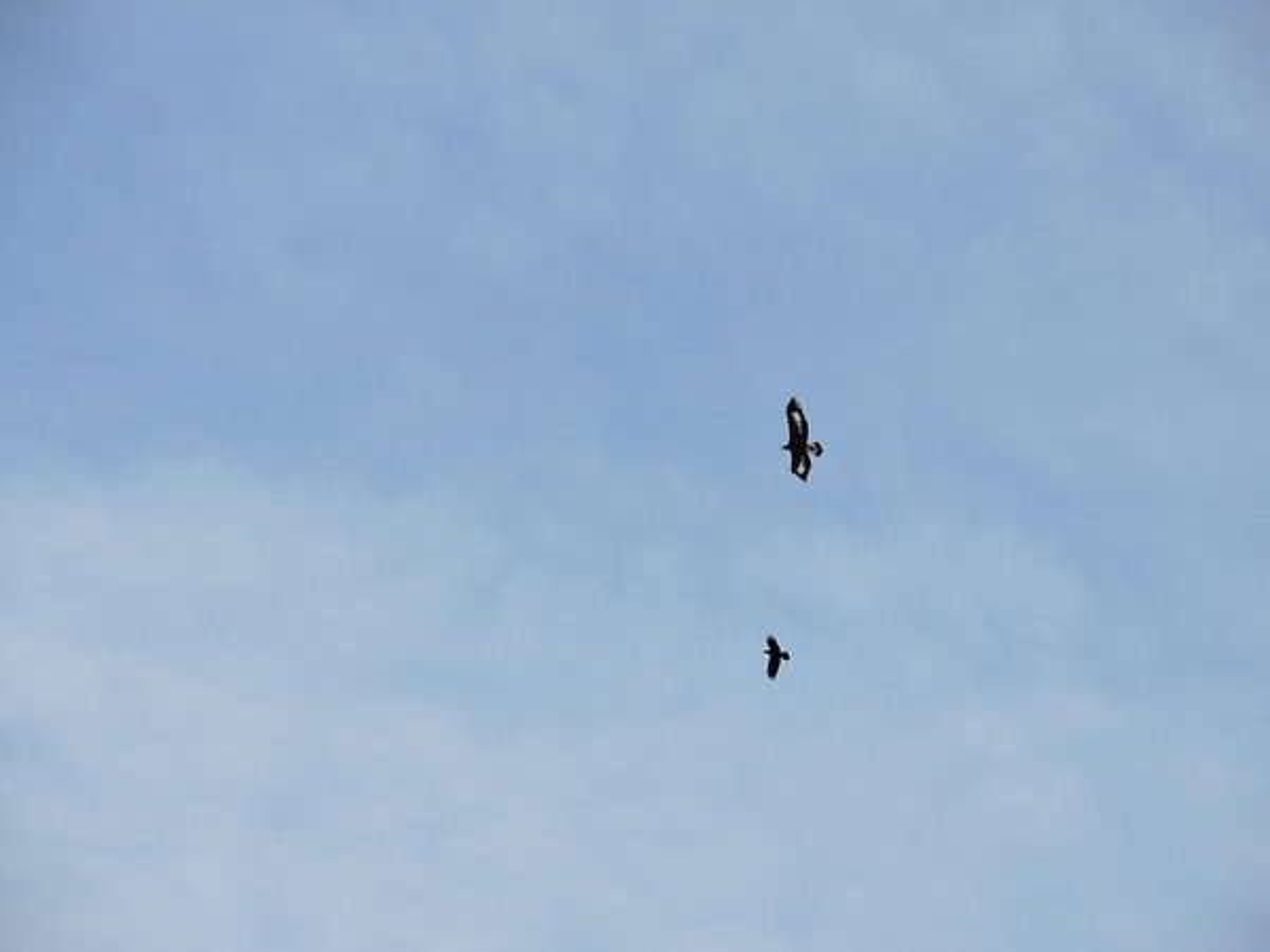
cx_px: 635
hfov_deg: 6.6
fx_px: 11006
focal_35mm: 300
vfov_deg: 5.0
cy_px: 476
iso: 100
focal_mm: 53.5
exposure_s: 1/800
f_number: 4.8
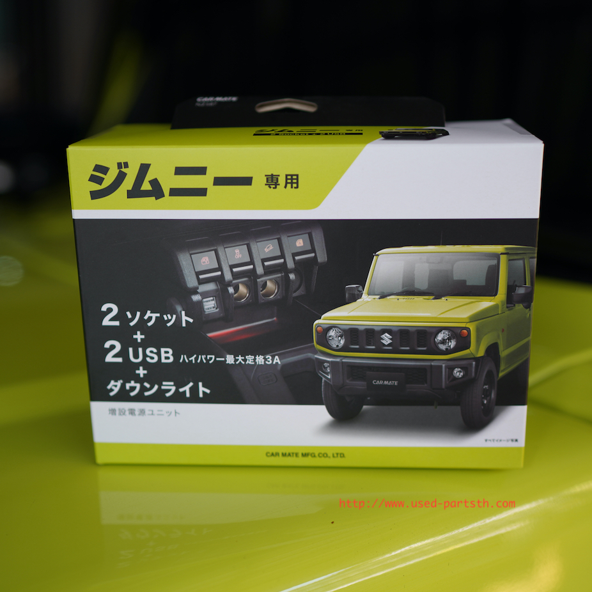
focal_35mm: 45
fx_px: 871
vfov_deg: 37.6
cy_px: 298
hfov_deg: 37.5
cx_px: 318
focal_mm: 35
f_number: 2
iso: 100
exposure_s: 1/100
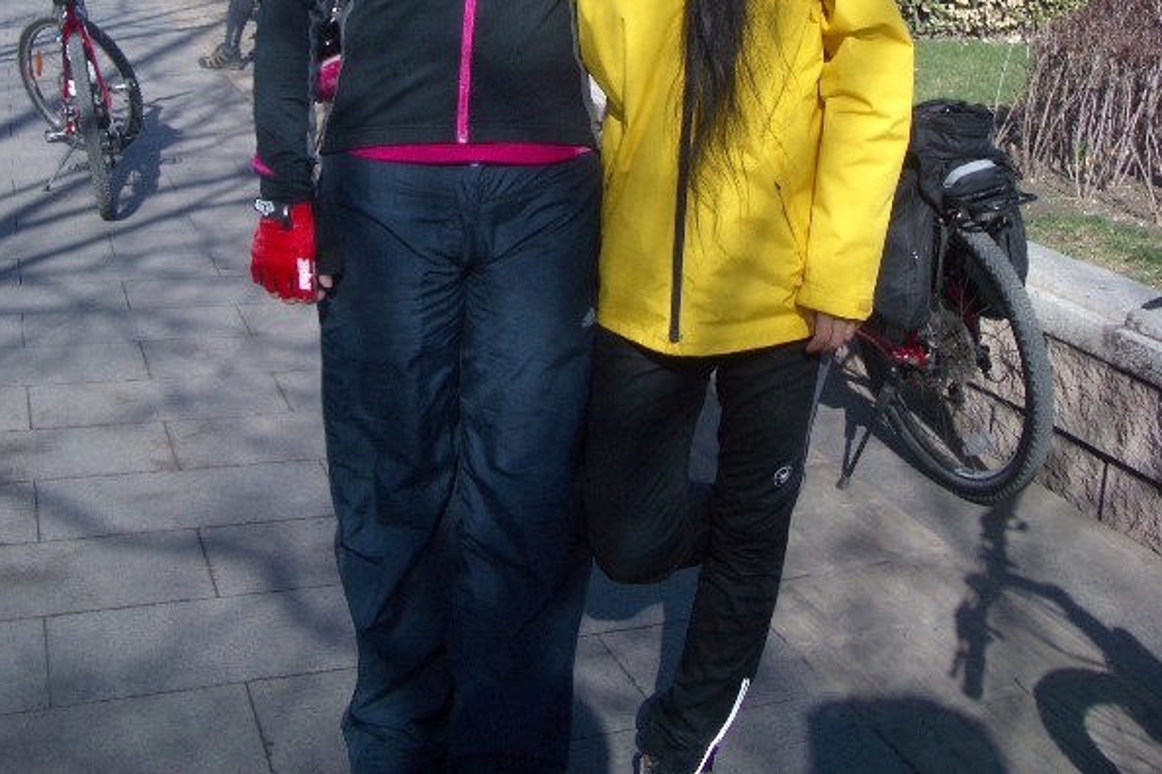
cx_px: 579
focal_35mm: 49
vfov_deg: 26.2
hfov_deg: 40.3
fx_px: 1581
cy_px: 16
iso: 50
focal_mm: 5.8
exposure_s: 1/400
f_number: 4.3
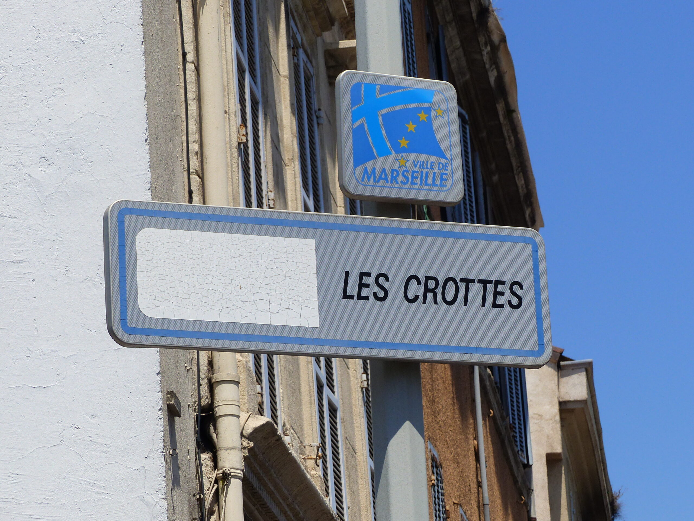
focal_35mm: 170
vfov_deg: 8.7
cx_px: 347
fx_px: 3408
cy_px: 260
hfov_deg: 11.6
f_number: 4
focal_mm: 27.8
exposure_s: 1/2000
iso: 100
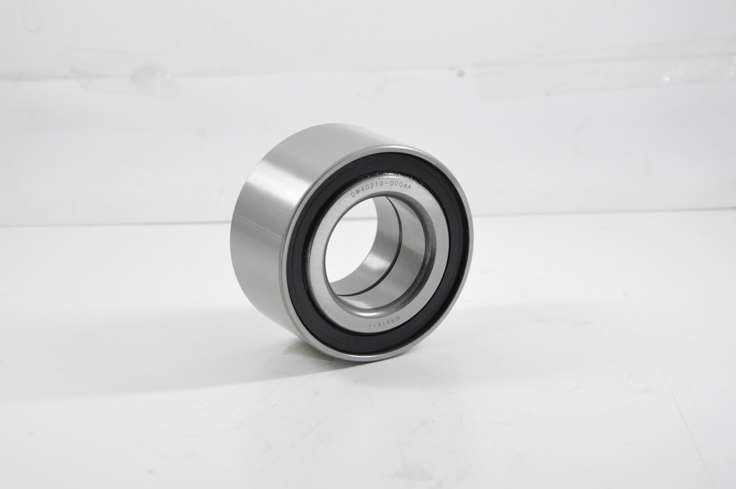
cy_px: 244
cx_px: 368
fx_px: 1900
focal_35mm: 93
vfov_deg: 14.7
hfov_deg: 21.9
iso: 3200
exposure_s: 1/100
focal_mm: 62
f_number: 8
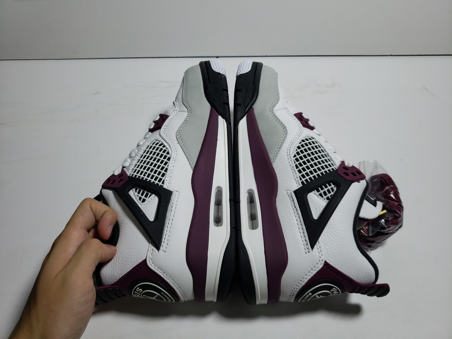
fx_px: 339
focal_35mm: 26
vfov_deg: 53.1
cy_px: 170
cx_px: 226
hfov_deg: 67.3
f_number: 1.5
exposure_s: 1/690
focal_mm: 4.3
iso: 50
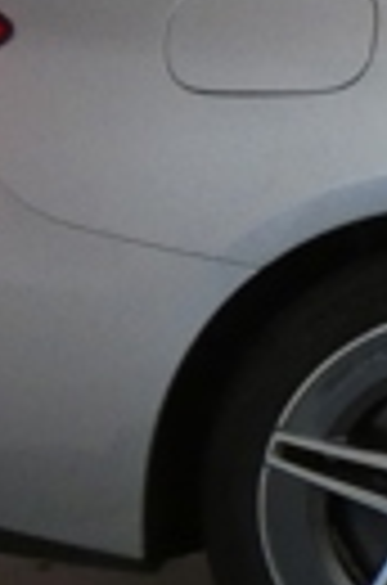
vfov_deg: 7.8
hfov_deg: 4.8
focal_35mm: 263
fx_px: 4263
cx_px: 1436
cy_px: 216
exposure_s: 1/80
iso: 500
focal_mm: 7.3
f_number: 3.6
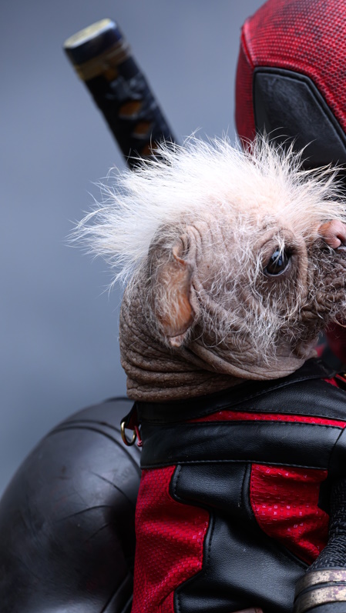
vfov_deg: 8.0
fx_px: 4366
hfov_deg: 4.5
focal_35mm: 268
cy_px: 306
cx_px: 388
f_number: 5
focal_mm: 170
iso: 800
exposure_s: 1/200
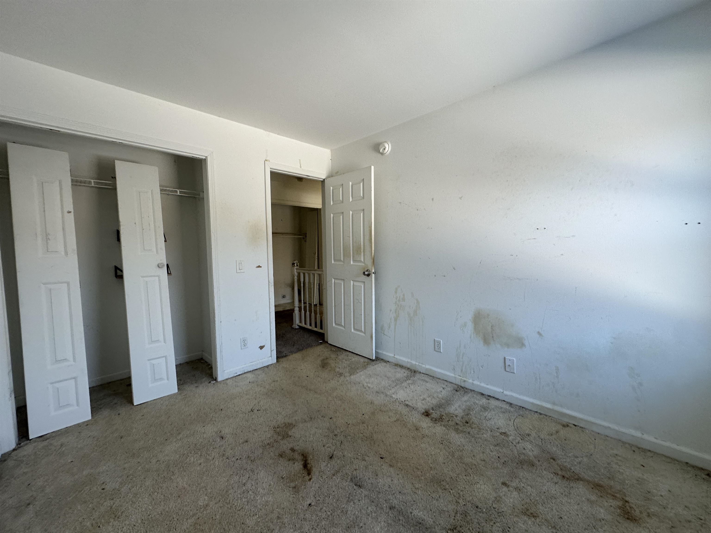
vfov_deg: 85.7
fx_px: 288
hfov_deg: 102.1
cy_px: 266
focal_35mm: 14
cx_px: 356
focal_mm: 2.22
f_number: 2.2
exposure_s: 1/99
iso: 100
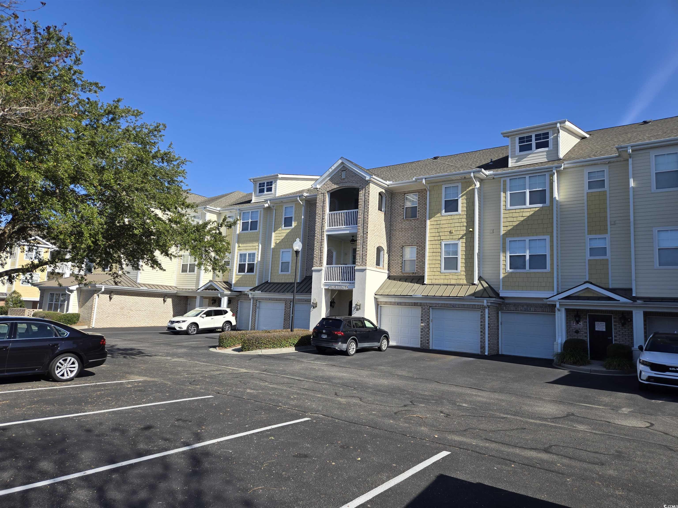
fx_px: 450
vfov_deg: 58.9
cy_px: 254
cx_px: 339
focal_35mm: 23
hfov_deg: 73.9
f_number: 1.8
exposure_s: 1/1709
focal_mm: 5.4
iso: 25
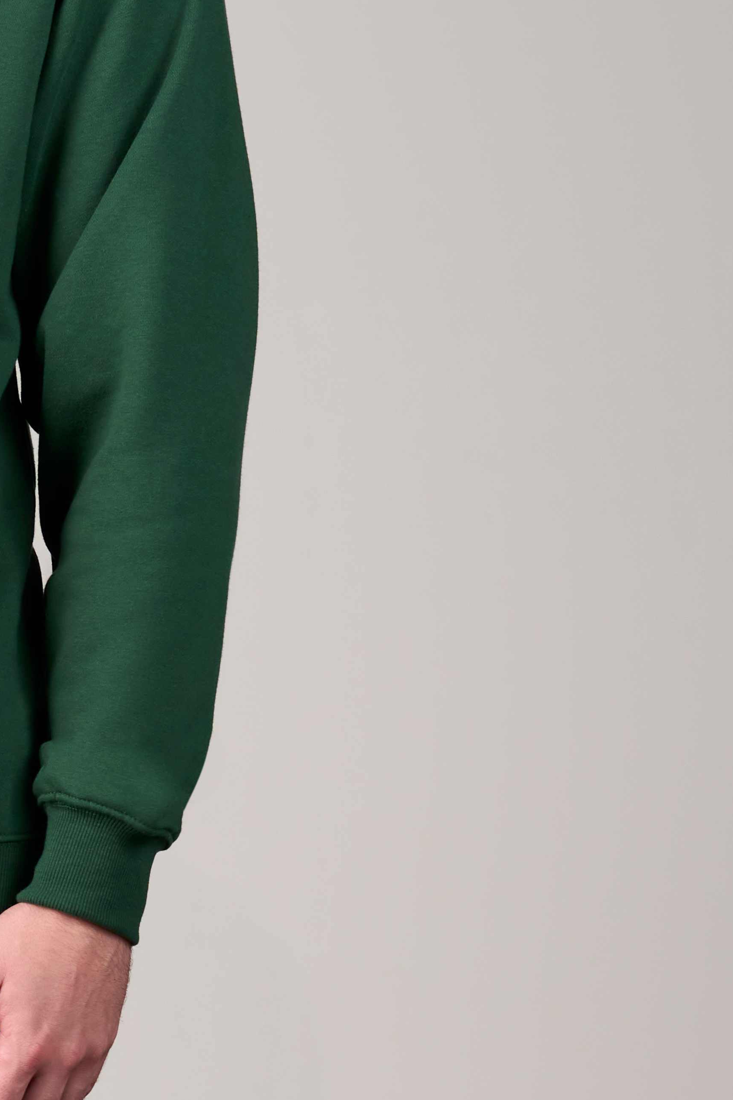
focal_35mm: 182
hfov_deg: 7.4
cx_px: -457
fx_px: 5558
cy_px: 978
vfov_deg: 11.2
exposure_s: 1/160
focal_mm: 50
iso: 500
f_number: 3.5
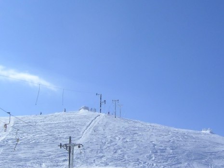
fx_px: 401
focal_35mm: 62
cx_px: 123
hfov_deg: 31.2
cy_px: 105
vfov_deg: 23.6
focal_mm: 5.6
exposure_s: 1/1118
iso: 50
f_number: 4.8
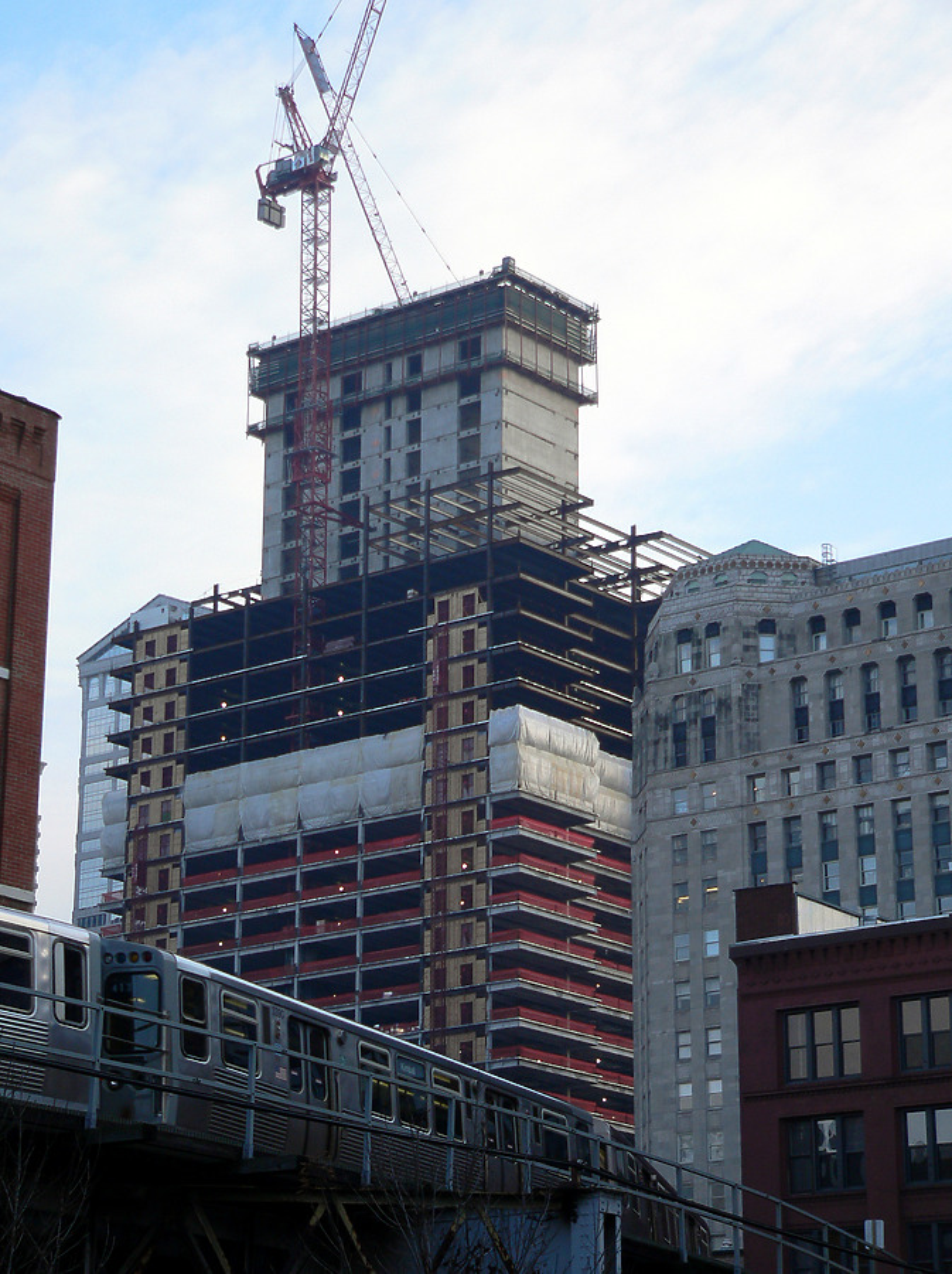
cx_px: 476
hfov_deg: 17.5
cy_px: 637
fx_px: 3086
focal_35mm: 84
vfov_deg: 23.3
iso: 80
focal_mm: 13.9
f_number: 2.8
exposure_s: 1/320
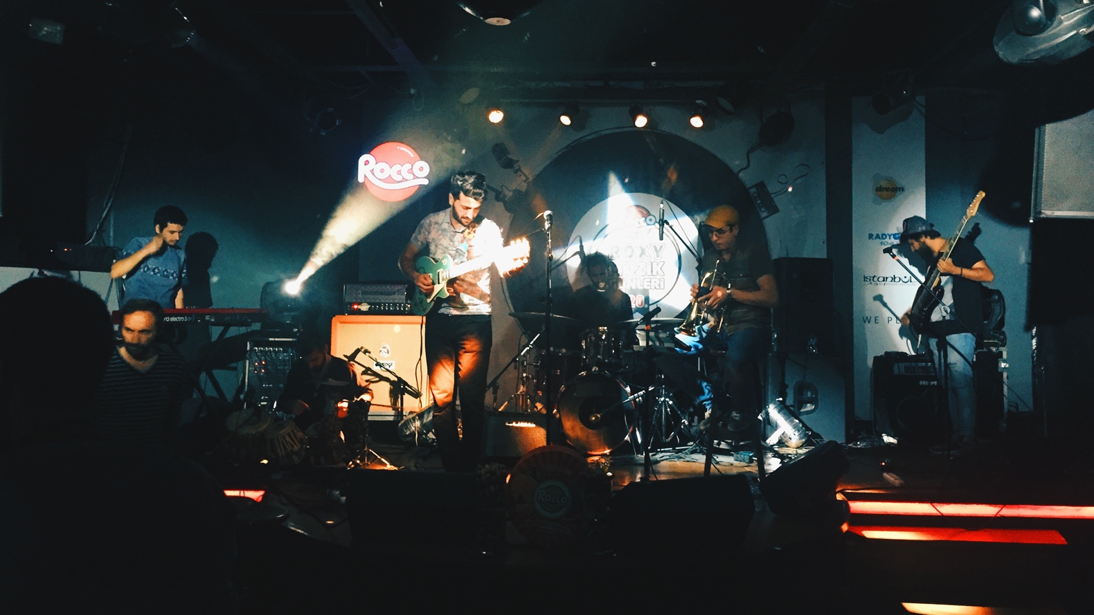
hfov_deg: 61.0
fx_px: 928
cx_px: 553
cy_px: 244
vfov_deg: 36.5
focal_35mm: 32
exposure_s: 1/17
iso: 400
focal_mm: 4.15
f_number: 2.2
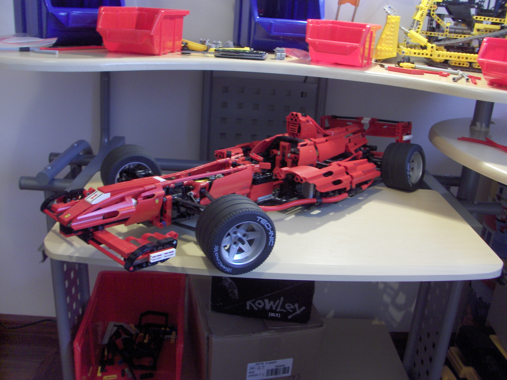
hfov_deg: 52.6
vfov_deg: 40.7
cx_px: 254
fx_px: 513
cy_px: 190
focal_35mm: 35
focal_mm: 5.8
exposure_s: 1/4.72
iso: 100
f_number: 2.6
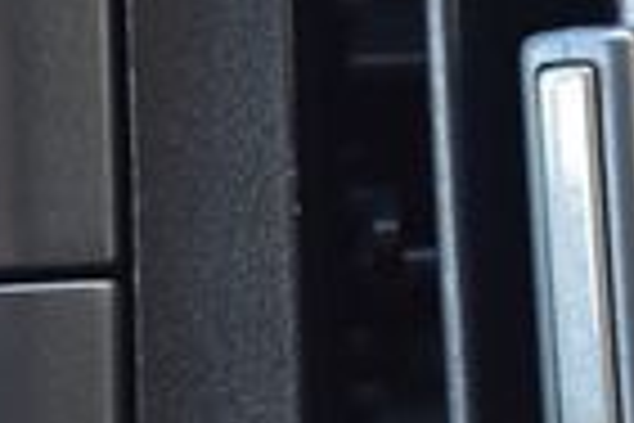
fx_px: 4561
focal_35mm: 259
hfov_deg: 7.9
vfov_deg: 5.3
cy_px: 126
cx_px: 589
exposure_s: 1/15
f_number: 6.3
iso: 900
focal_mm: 38
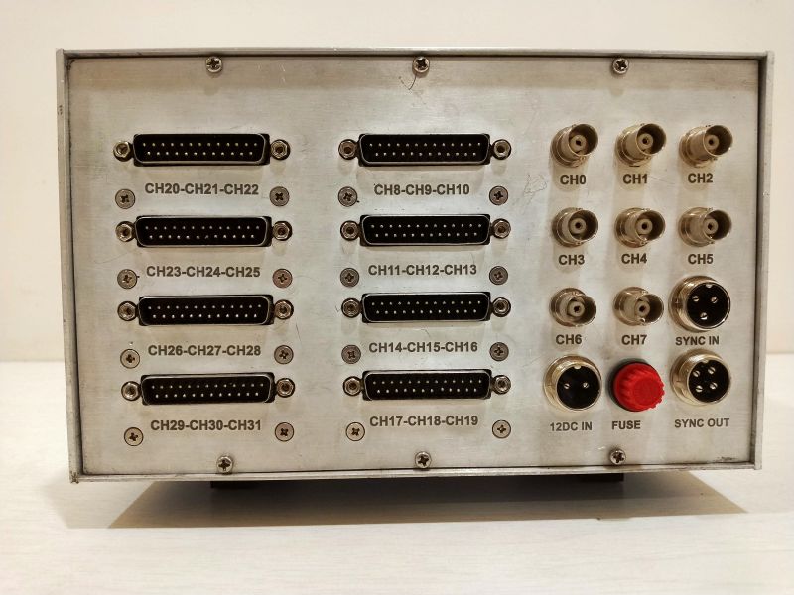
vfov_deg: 58.9
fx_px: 528
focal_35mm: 23
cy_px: 298
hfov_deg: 73.9
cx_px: 397
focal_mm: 3.99
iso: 231
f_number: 1.7
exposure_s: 1/33
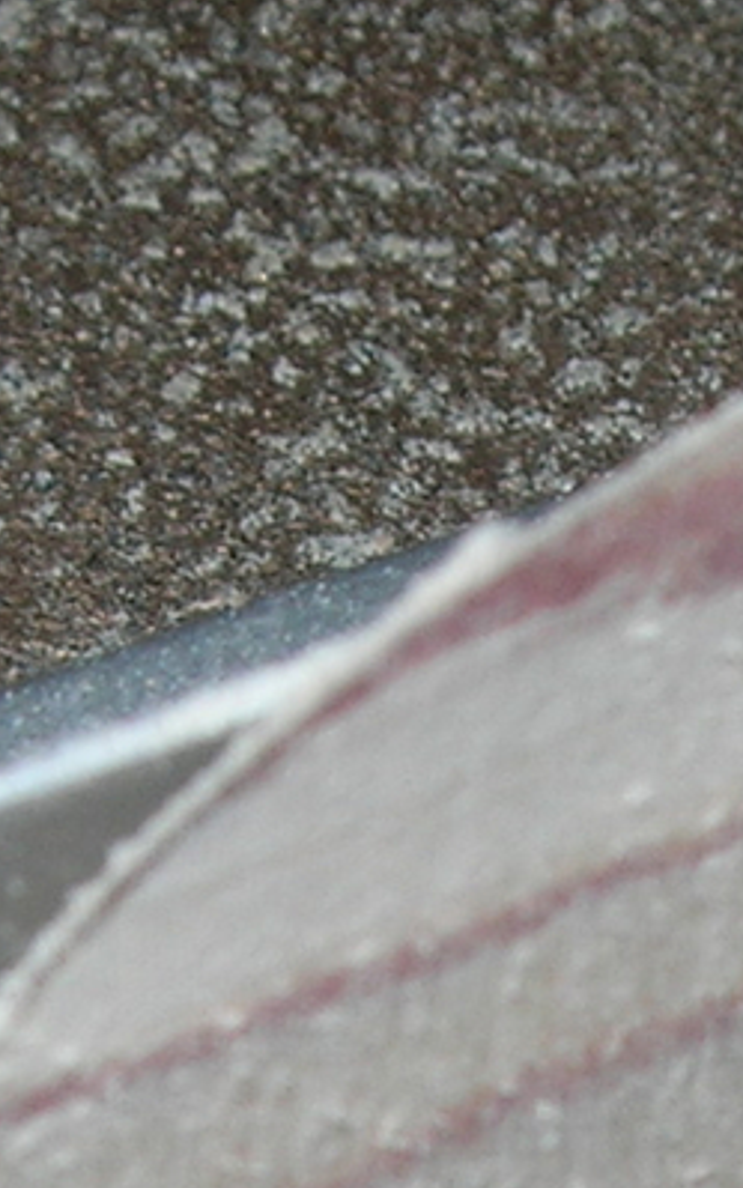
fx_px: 5892
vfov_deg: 11.4
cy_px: 1257
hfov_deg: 7.2
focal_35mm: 182
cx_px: 797
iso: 64
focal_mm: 7.8
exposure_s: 1/60.1
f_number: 4.8
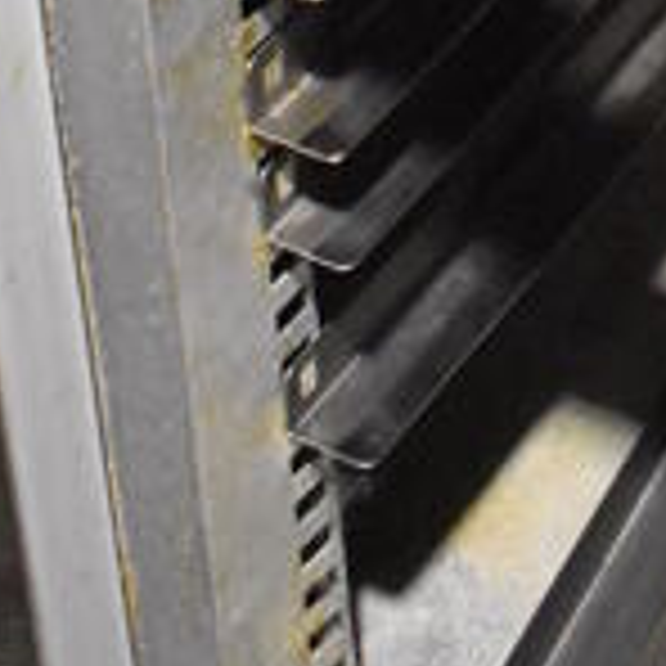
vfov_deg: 9.9
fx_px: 3091
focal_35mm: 142
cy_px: -1190
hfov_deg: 12.1
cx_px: 688
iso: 8000
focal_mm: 18
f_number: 3.5
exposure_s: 1/125
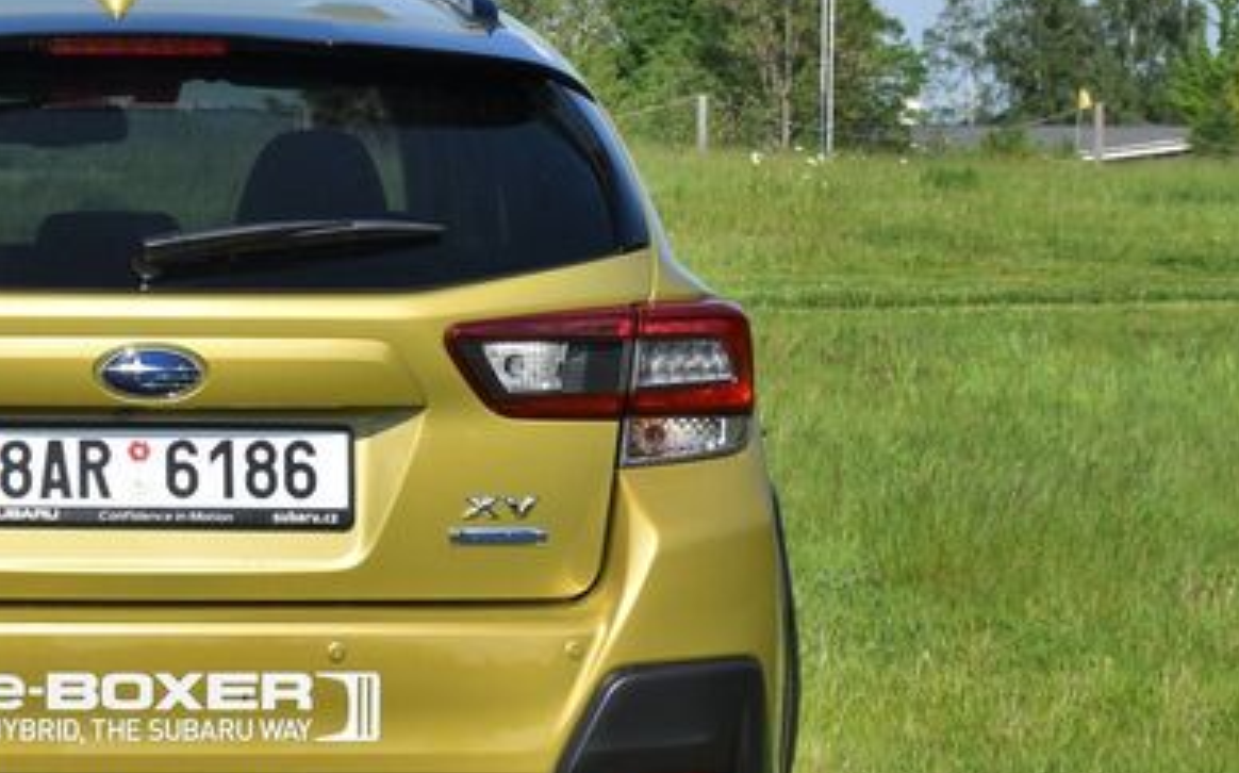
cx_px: 26
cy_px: 313
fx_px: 5746
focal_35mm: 170
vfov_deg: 7.7
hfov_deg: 12.2
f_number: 10
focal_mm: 45
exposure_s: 1/400
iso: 200
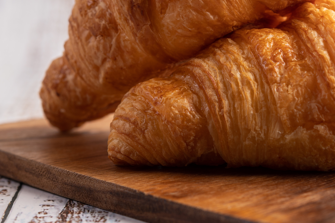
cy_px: 61
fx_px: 1246
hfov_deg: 15.3
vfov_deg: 10.2
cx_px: 209
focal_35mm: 134
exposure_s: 1/100
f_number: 5.6
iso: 100
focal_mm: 60
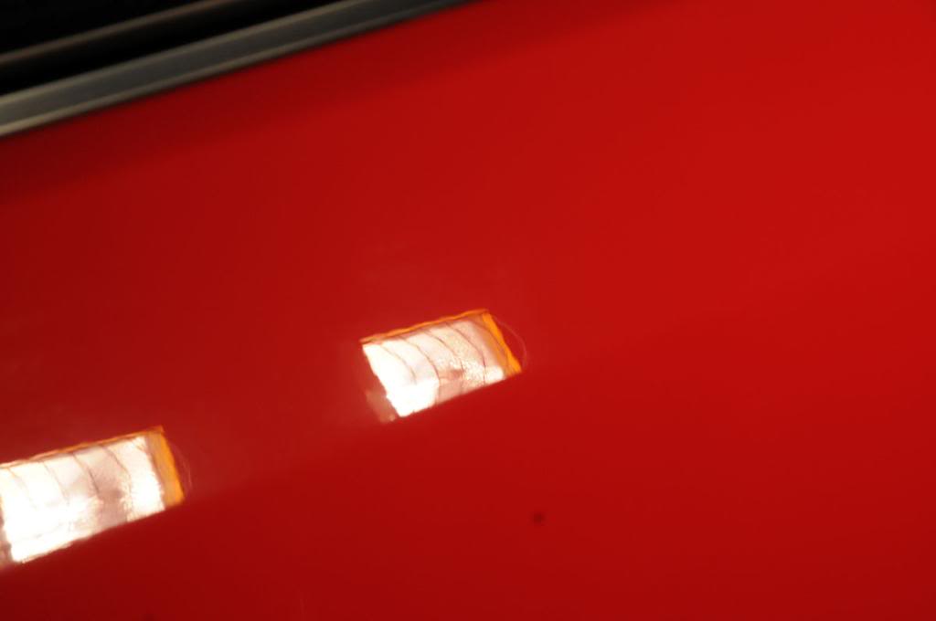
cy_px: 310
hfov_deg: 24.2
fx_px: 2181
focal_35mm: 84
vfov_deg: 16.2
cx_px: 468
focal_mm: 56
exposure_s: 1/50
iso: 400
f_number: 9
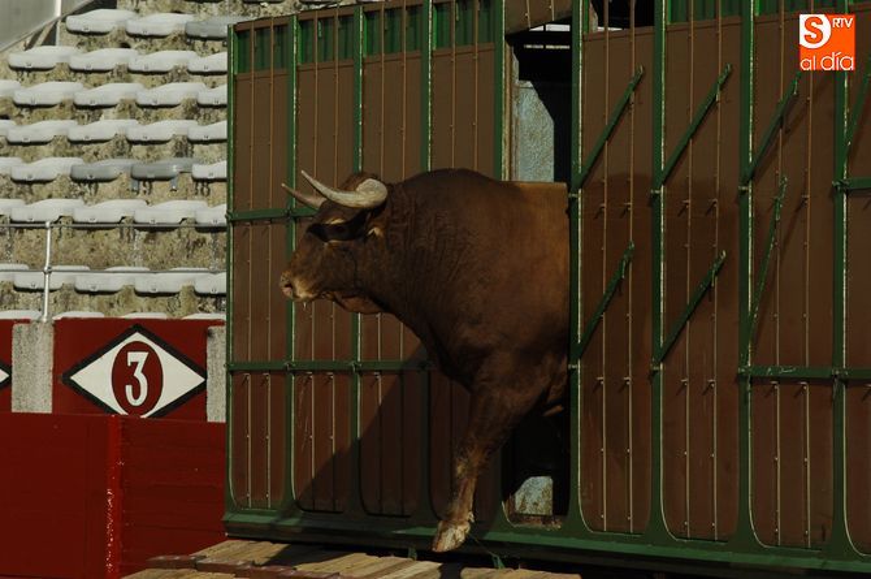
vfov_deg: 4.6
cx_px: 436
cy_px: 290
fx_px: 7249
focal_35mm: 300
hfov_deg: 6.9
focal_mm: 200
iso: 400
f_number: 9
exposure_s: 1/800
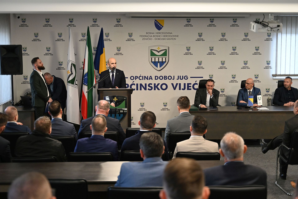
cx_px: 149
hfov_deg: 35.6
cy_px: 100
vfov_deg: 24.2
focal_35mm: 56
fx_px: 464
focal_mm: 56
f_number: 2.8
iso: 1400
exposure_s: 1/125
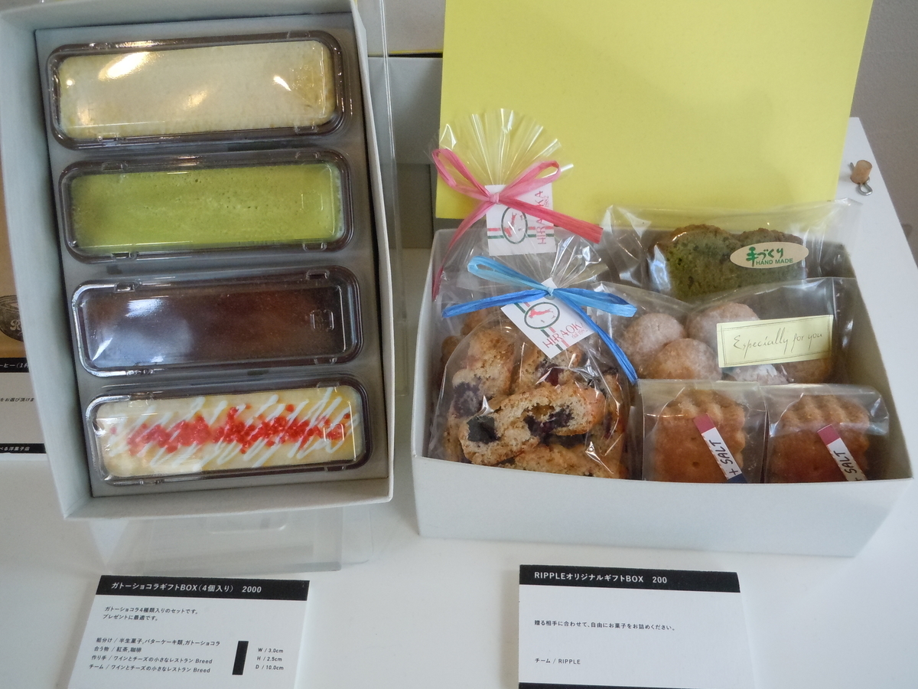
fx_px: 875
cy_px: 344
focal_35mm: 33
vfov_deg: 42.9
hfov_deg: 55.4
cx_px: 459
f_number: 4
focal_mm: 5.9
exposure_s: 1/125
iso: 500
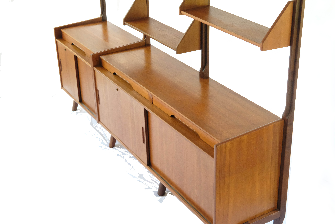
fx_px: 493
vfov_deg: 25.5
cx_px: 168
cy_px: 112
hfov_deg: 37.5
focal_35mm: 53
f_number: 8
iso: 8000
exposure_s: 1/125
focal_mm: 35
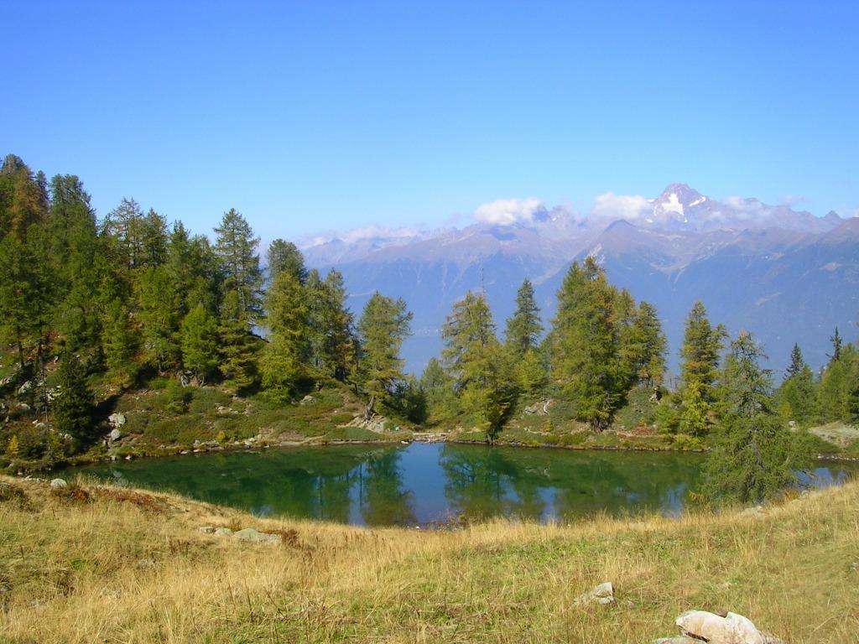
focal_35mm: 38
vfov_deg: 37.7
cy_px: 322
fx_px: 943
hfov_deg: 49.0
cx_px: 430
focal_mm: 5.8
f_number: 5.6
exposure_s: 1/265
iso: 50
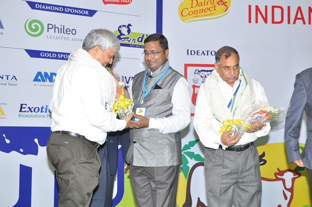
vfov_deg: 22.6
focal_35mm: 60
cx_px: 156
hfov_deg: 33.4
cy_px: 104
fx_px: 519
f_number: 7.1
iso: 400
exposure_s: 1/125
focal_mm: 40
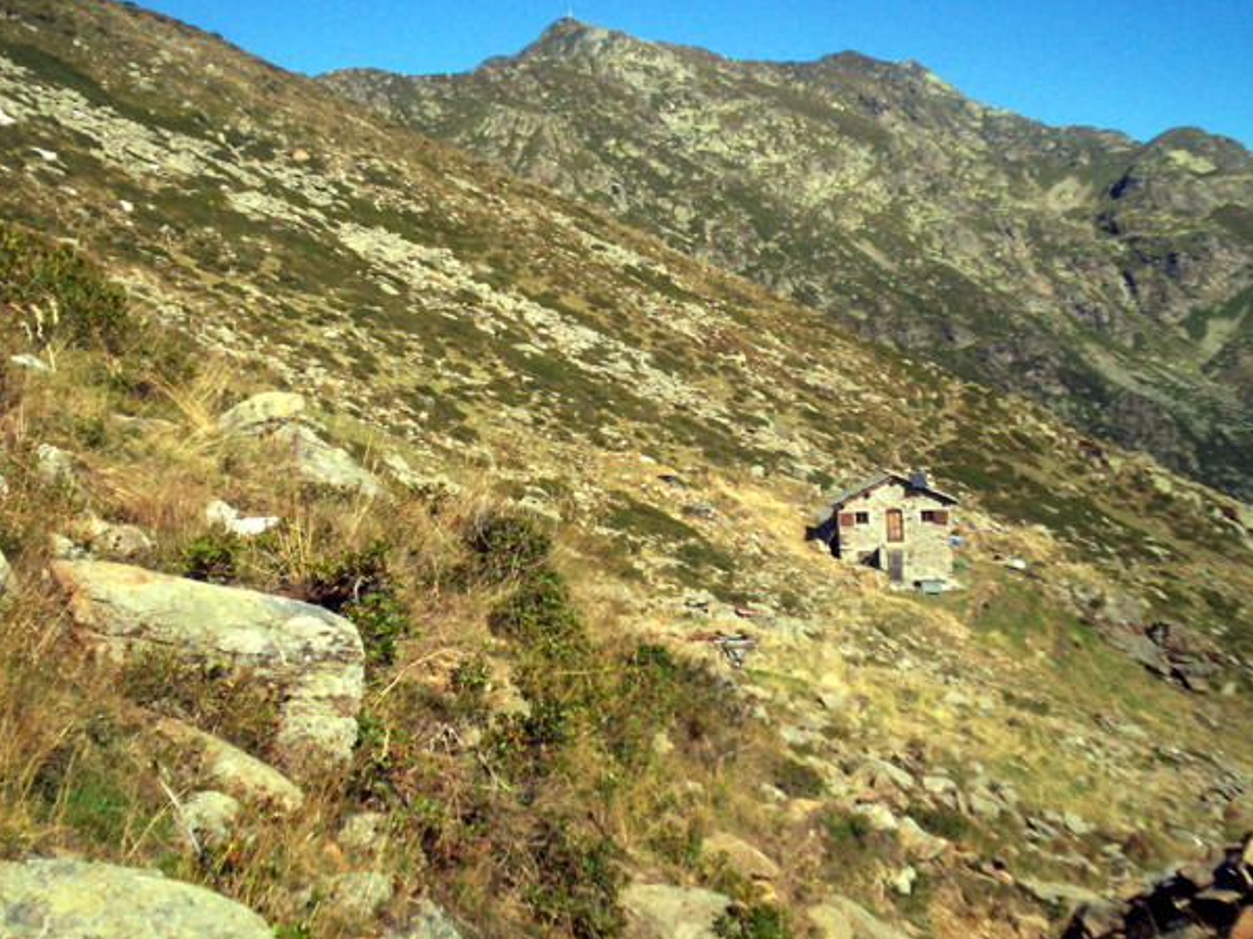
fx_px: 1737
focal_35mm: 48
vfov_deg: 30.2
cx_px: 574
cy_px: 376
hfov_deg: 39.6
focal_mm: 5.9
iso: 100
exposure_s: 1/909
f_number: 4.5
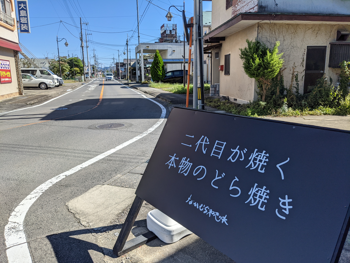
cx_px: 175
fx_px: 273
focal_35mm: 27
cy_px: 132
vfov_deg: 51.4
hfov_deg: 65.3
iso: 55
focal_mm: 4.38
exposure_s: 1/2933
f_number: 1.73
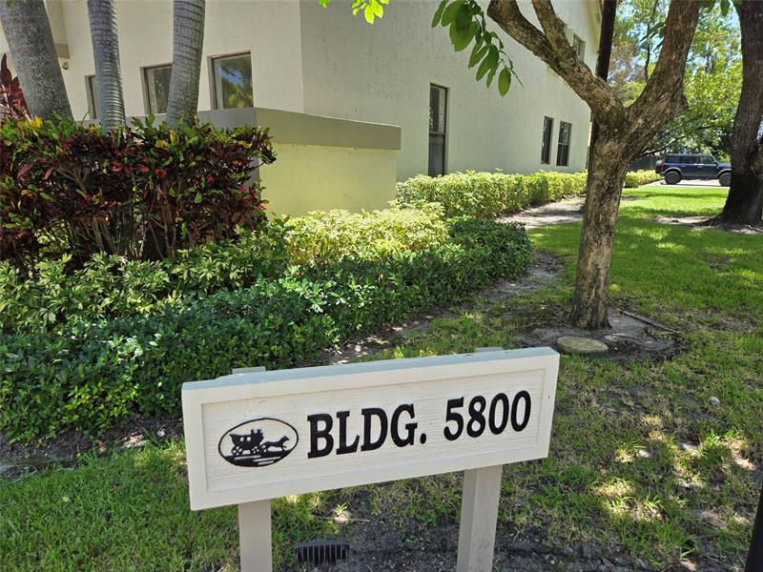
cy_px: 286
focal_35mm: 23
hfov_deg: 73.9
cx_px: 382
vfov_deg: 58.9
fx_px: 507
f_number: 1.8
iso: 25
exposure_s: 1/396
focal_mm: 5.4
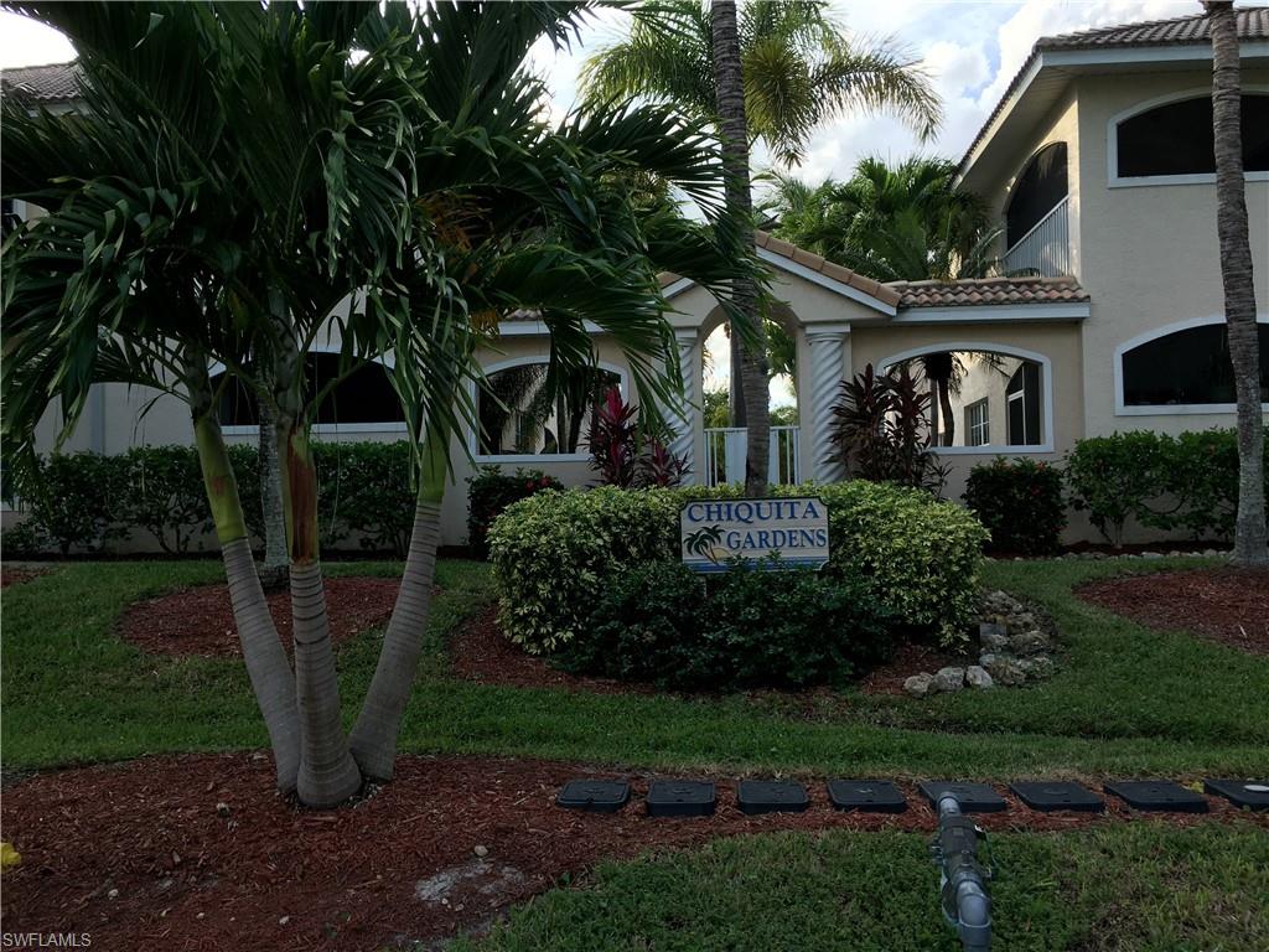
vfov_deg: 48.2
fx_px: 1063
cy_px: 476
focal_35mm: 29
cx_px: 634
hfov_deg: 61.7
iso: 25
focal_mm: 4.15
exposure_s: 1/353
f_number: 2.2
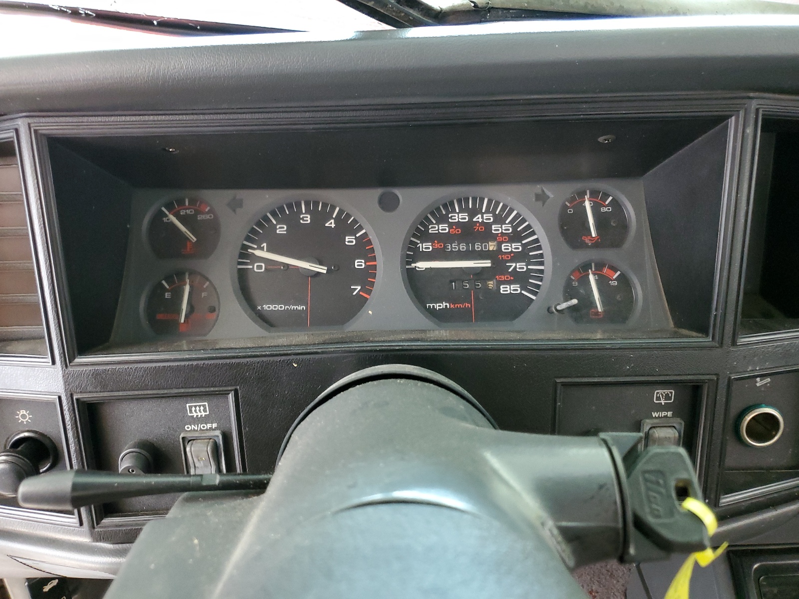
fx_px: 600
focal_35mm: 26
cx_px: 400
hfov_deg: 67.3
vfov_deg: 53.1
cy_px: 300
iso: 301
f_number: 1.5
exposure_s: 1/24
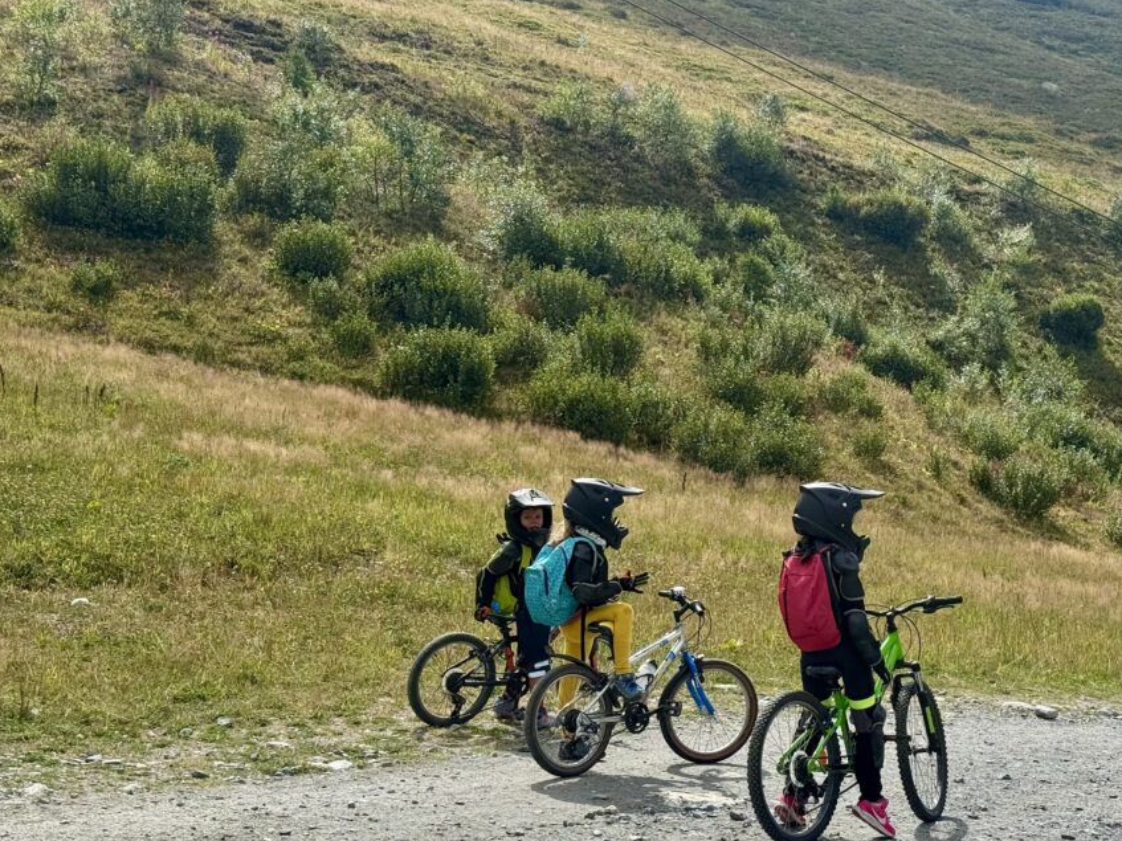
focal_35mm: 68
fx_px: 2204
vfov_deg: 21.5
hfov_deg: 28.5
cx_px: 697
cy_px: 577
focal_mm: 6.76
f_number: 1.78
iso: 64
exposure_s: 1/5376
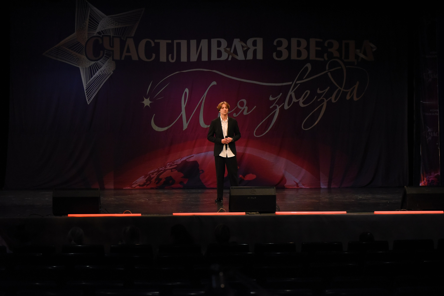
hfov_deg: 28.8
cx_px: 222
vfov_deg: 19.5
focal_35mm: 70
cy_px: 148
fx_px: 864
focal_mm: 70
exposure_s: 1/640
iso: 5000
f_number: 3.5
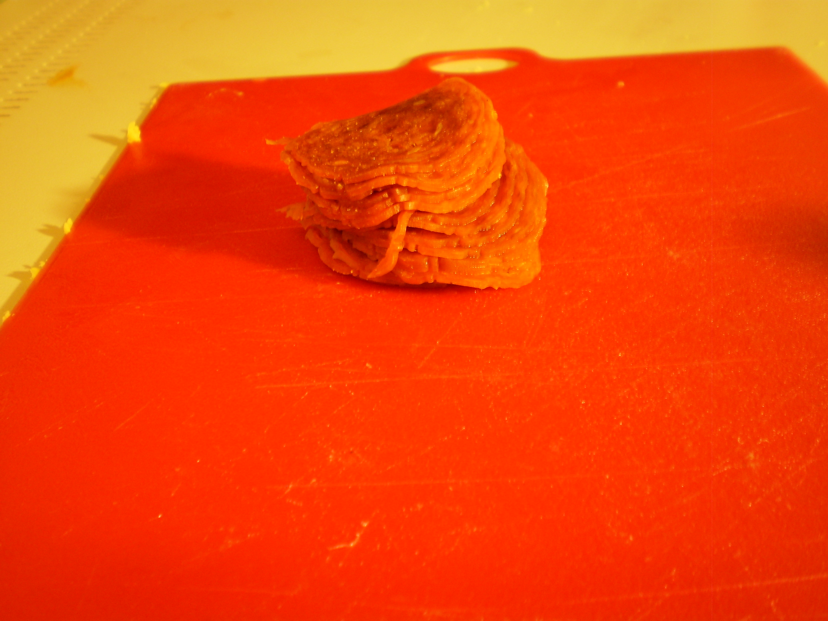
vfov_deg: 34.3
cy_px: 310
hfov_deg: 44.8
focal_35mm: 42
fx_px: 1005
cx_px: 414
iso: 125
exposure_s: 1/2
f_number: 3.5
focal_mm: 7.4
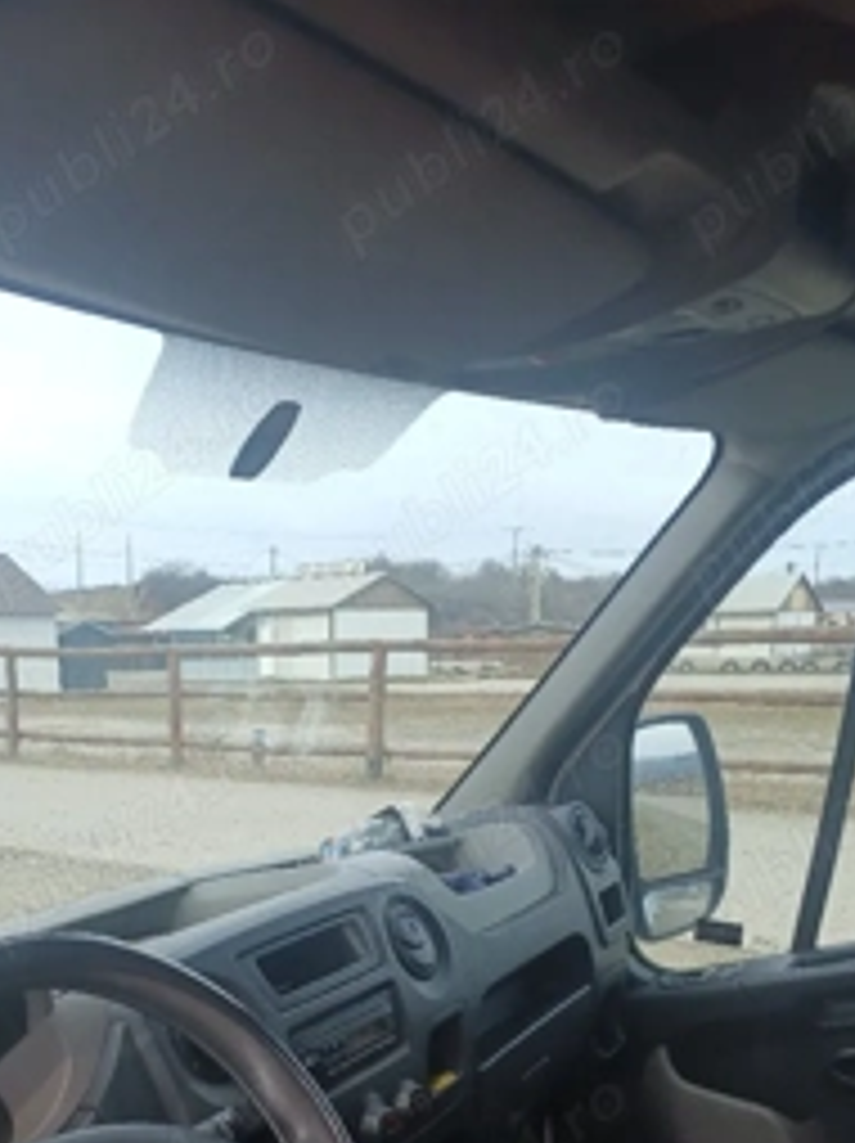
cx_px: 220
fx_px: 1353
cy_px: 891
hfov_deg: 34.4
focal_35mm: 41
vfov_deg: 43.9
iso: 20
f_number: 1.8
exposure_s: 1/161
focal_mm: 3.98
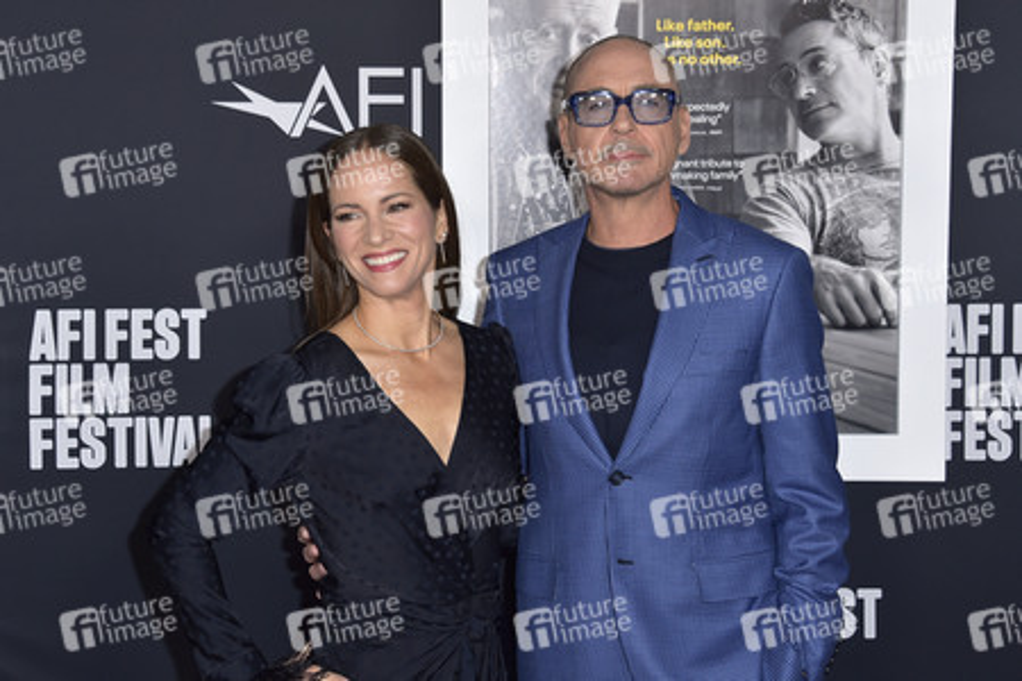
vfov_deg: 21.9
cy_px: 340
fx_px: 1760
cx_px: 511
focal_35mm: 62
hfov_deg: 32.4
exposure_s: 1/200
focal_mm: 62
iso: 640
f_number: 6.3
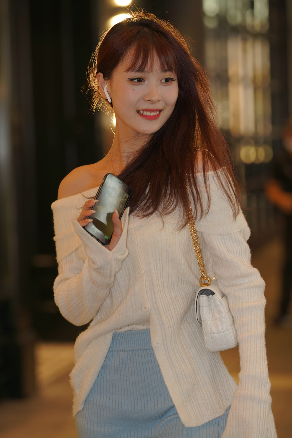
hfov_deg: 10.2
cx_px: 146
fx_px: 1642
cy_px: 219
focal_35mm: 135
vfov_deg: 15.2
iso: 500
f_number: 3.2
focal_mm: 135
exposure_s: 1/200
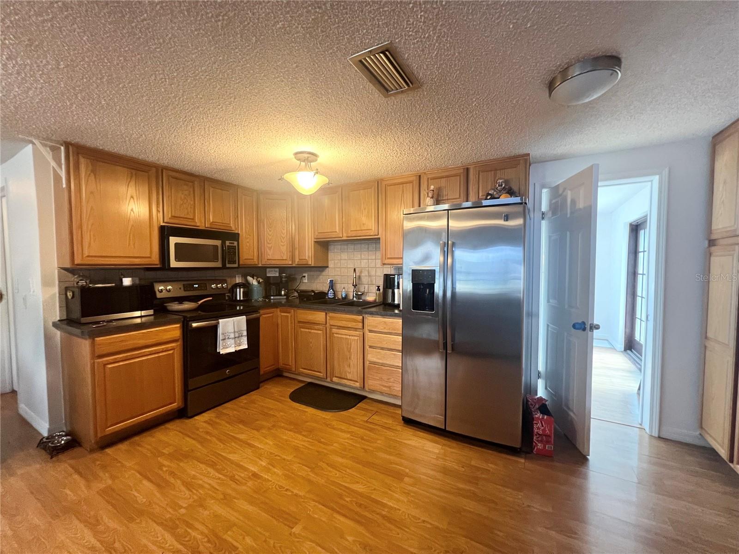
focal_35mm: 13
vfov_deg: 89.9
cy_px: 277
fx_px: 278
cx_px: 370
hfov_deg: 106.2
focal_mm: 1.57
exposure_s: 1/60
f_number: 1.8
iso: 400
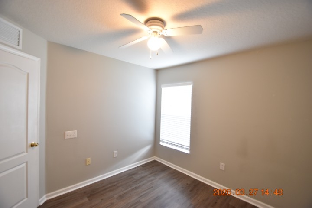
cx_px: 156
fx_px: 130
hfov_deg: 100.4
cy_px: 104
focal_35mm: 15
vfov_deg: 77.3
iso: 800
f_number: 3.5
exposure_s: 1/45
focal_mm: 10
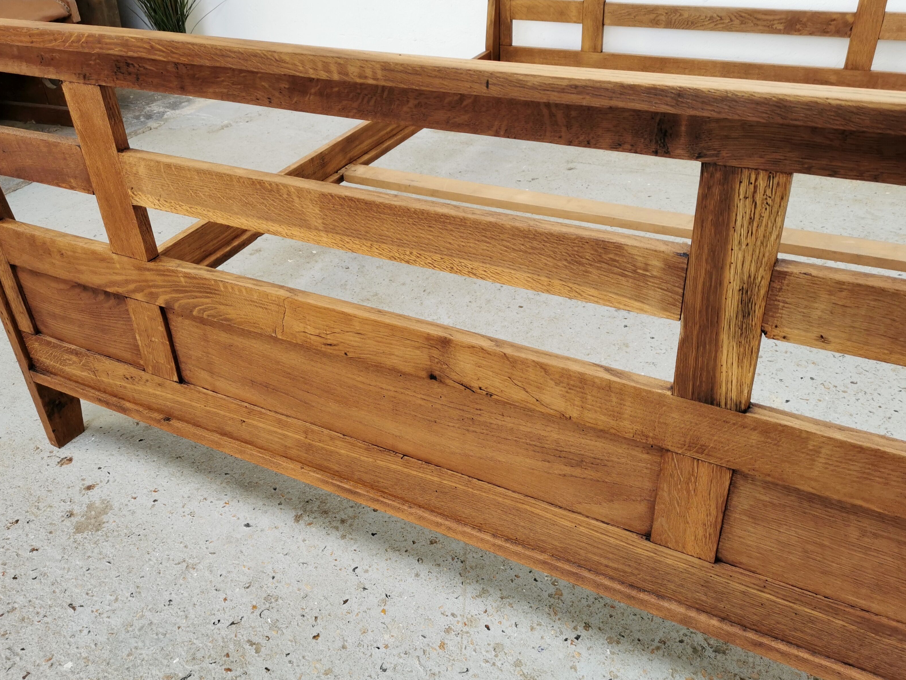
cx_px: 426
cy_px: 336
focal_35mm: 31
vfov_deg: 45.4
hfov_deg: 58.3
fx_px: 811
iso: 64
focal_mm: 5.58
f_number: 1.8
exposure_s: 1/100
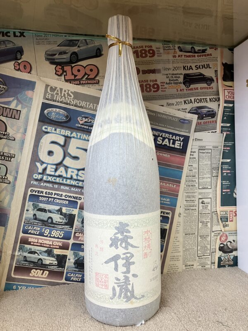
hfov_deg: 49.7
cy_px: 166
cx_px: 124
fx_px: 267
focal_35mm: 28
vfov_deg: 63.4
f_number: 1.8
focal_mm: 3.99
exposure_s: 1/60
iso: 64
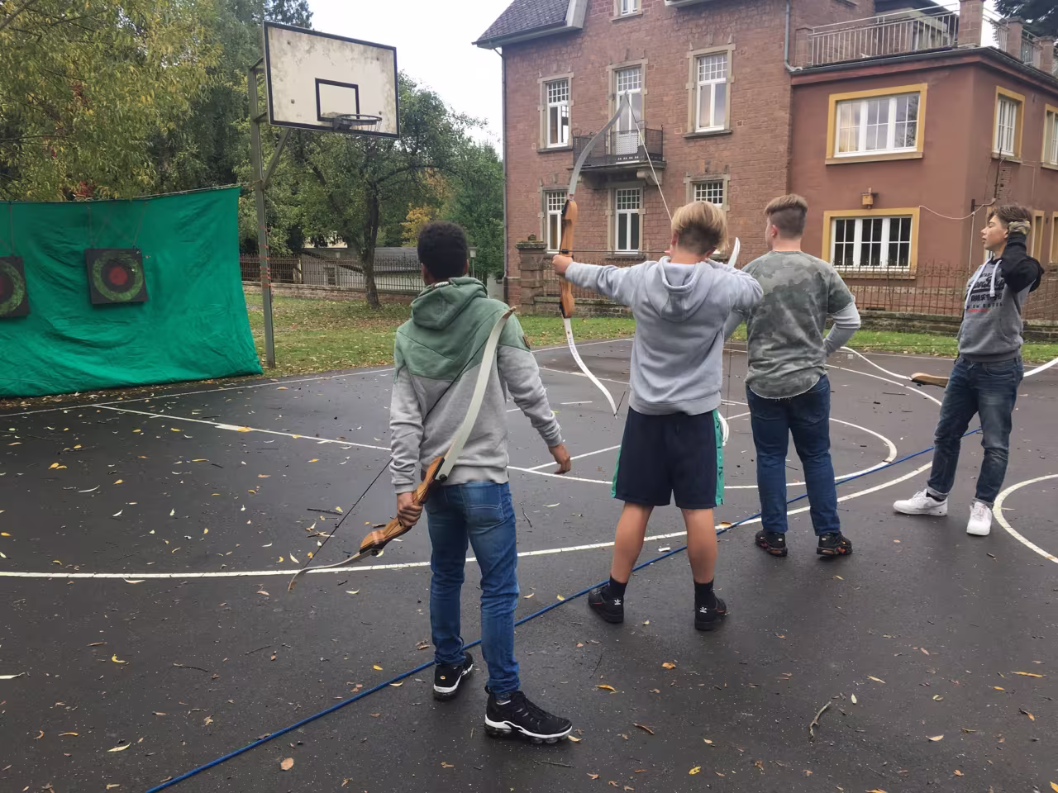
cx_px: 529
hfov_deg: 61.7
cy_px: 396
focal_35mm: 29
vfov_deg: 48.2
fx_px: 886
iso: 25
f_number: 2.2
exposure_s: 1/223
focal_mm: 4.15
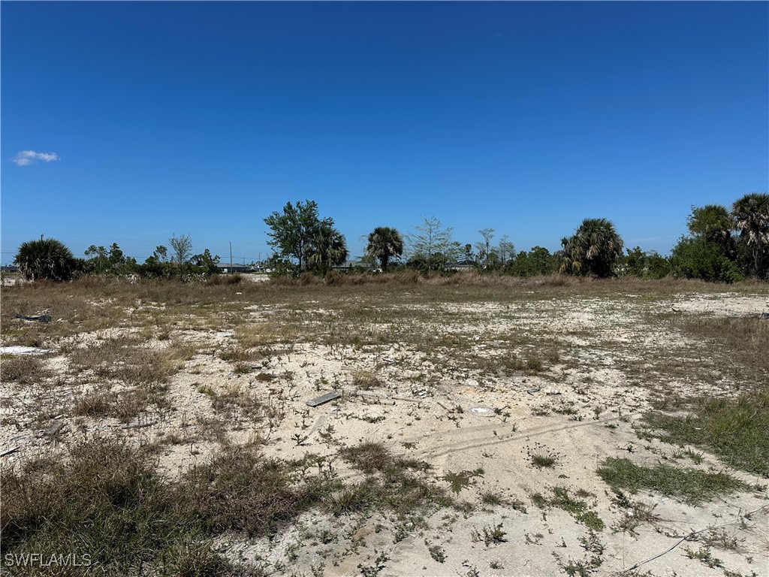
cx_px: 384
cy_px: 288
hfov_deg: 71.6
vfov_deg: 56.8
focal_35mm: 24
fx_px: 533
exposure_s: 1/8929
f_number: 1.78
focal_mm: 6.86
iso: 80
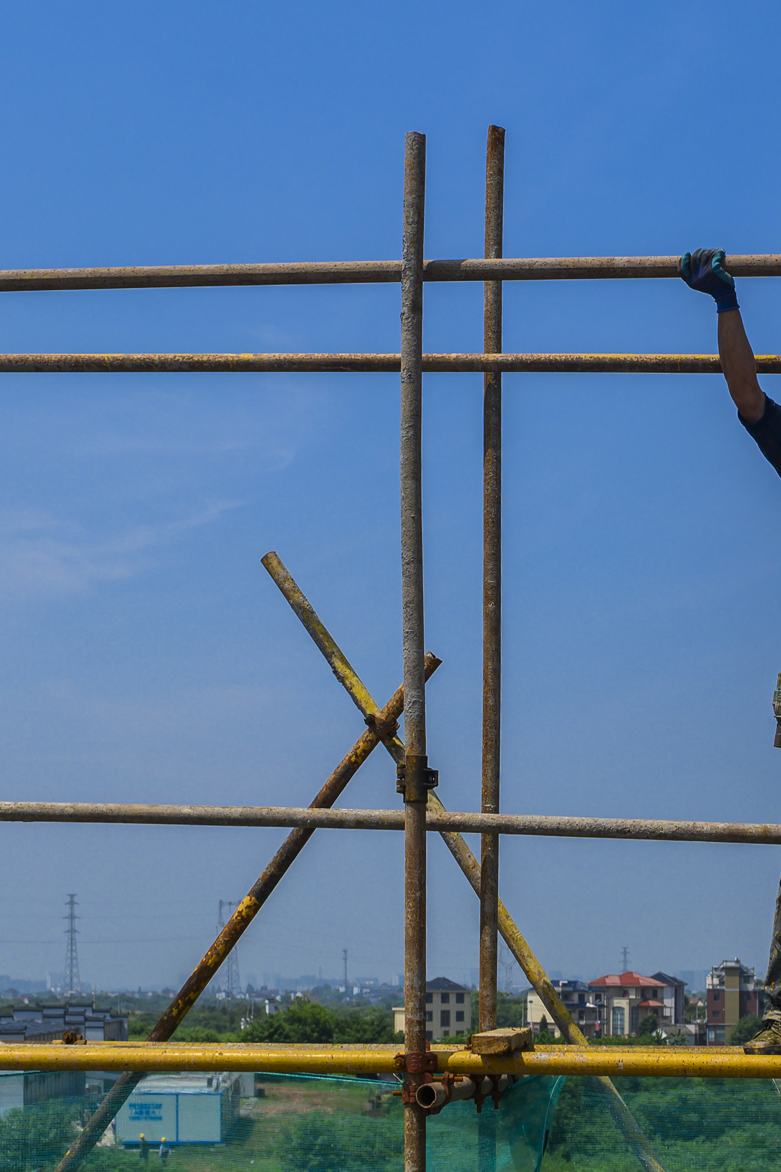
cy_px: 479
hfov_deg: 22.6
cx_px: 668
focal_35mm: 59
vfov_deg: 33.8
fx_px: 1920
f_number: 8
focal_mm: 28
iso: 100
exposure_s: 1/1000
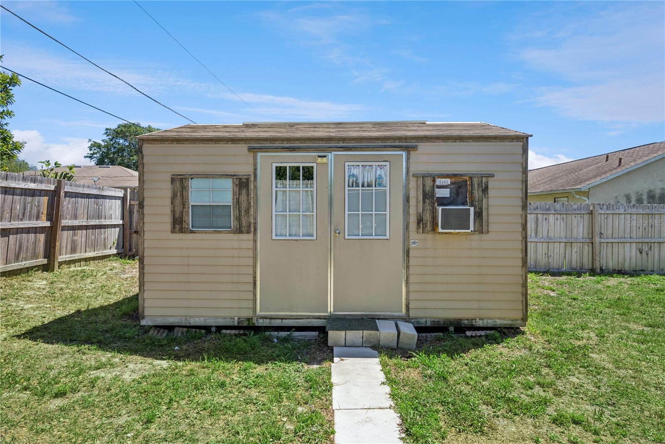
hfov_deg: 86.9
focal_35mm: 19
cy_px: 222
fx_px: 351
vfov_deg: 64.6
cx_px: 332
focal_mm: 19
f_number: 14
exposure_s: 1/50
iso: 100
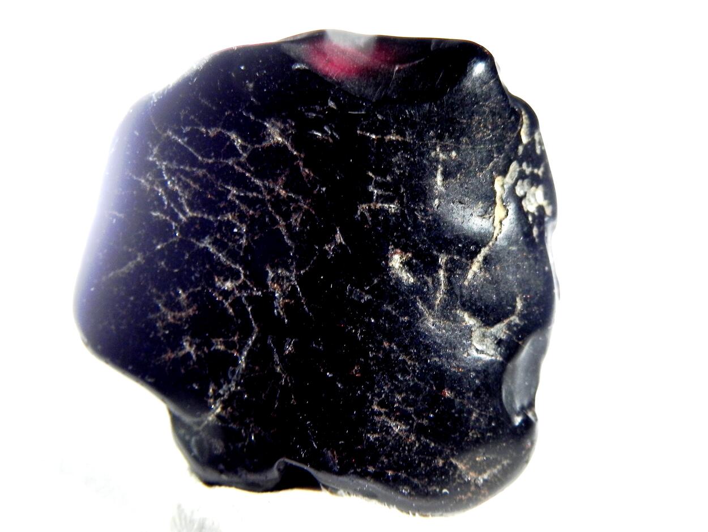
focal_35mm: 95
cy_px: 266
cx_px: 354
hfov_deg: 20.6
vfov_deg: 15.6
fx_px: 1943
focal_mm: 16.9
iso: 223
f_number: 4
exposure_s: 1/24.7
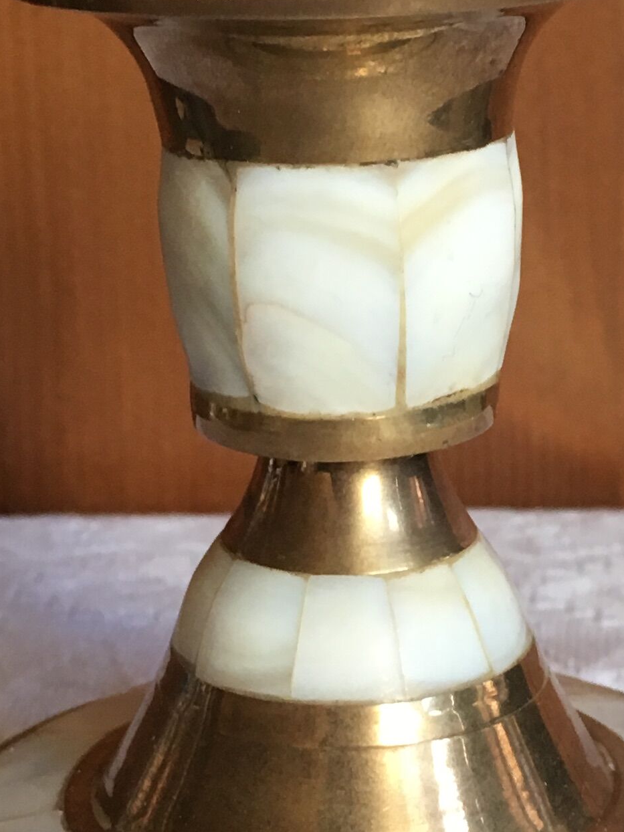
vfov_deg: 20.9
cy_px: 479
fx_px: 2259
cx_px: 409
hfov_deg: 15.7
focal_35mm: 94
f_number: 2.2
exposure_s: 1/33
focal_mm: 4.15
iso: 100
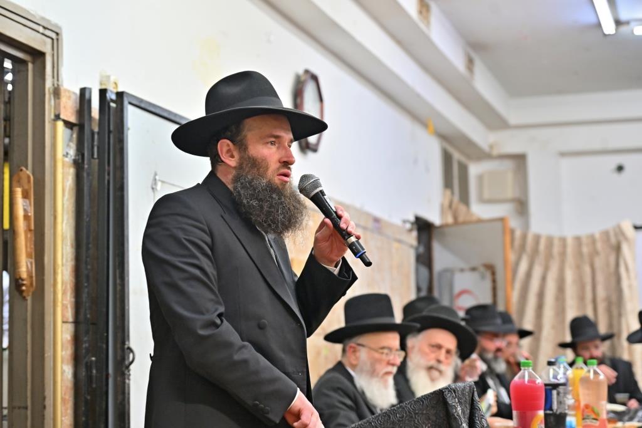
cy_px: 214
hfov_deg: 28.4
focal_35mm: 71
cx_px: 321
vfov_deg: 19.2
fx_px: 1266
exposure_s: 1/200
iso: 1000
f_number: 4
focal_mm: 71
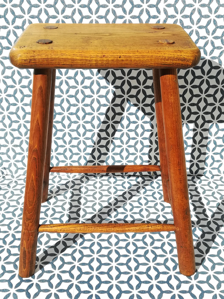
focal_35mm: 43
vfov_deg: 43.9
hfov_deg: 33.6
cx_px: 112
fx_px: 371
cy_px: 150
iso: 50
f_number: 2.2
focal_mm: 3.83
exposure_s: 1/904
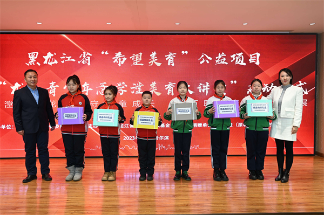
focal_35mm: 31
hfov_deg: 60.3
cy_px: 108
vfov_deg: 42.3
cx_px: 162
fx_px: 279
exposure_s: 1/30
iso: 500
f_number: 4
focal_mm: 31
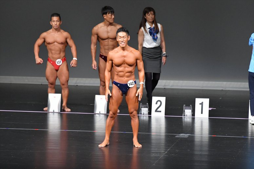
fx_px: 2010
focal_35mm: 285
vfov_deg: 4.8
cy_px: 84
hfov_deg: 7.2
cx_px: 127
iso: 5000
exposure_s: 1/400
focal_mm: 190
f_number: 5.6
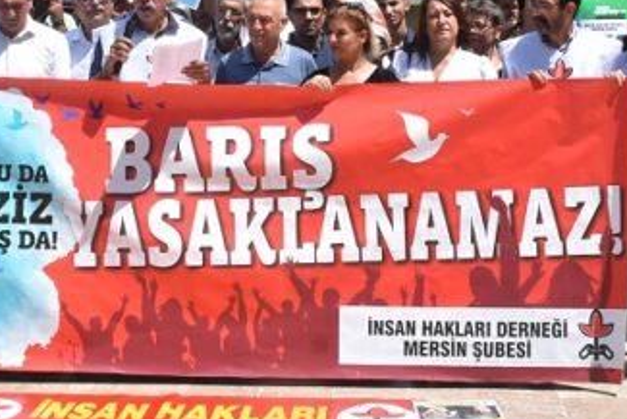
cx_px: 280
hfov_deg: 23.9
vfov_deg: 15.8
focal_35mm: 85
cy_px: -4
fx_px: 1481
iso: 800
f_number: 14
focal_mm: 18
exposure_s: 1/800
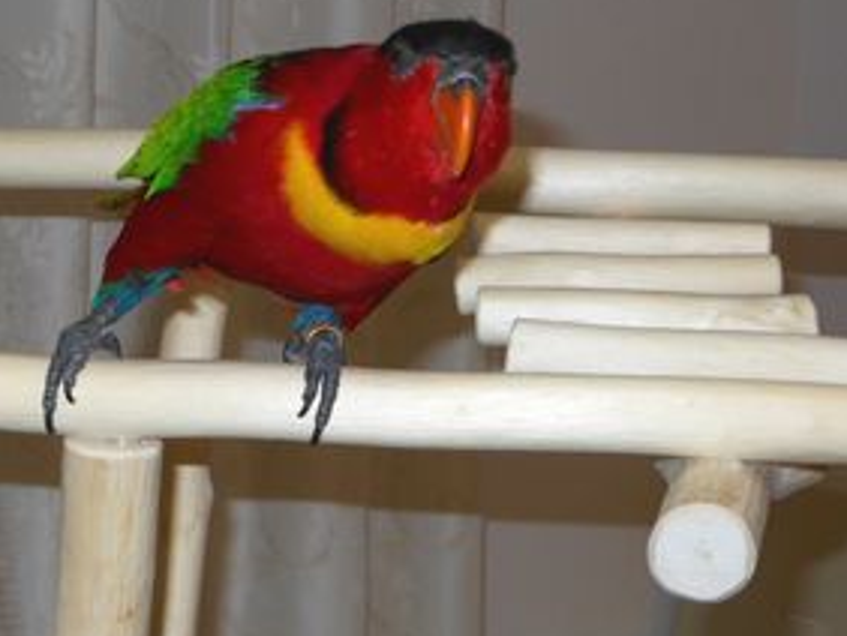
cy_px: 327
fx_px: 2375
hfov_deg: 19.9
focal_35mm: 97
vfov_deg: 15.3
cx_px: 141
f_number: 4.1
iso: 100
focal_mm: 10.2
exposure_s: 1/60
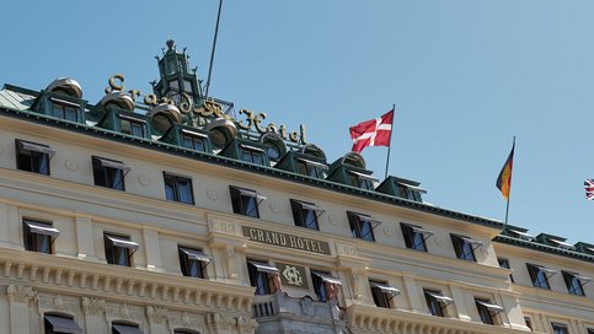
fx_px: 945
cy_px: 208
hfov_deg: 34.4
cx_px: 176
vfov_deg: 20.0
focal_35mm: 60
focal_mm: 36
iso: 50
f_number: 6.8
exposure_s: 1/180
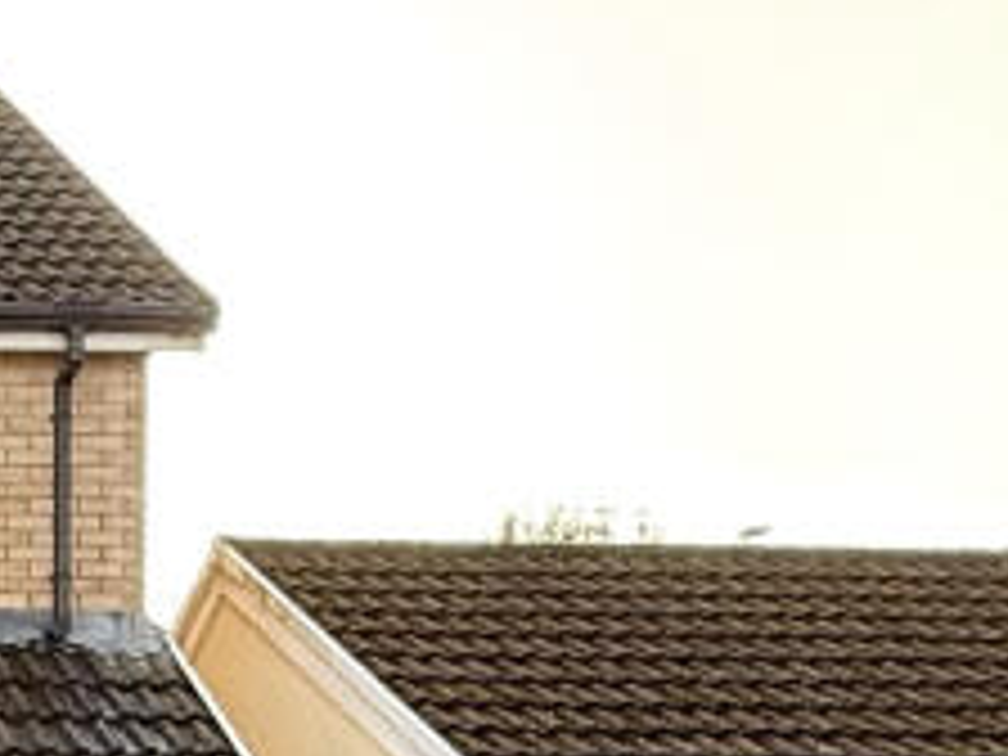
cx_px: -918
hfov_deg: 19.7
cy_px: 486
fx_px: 1864
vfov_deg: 22.9
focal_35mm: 64
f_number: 2.2
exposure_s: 1/252
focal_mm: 2.22
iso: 50
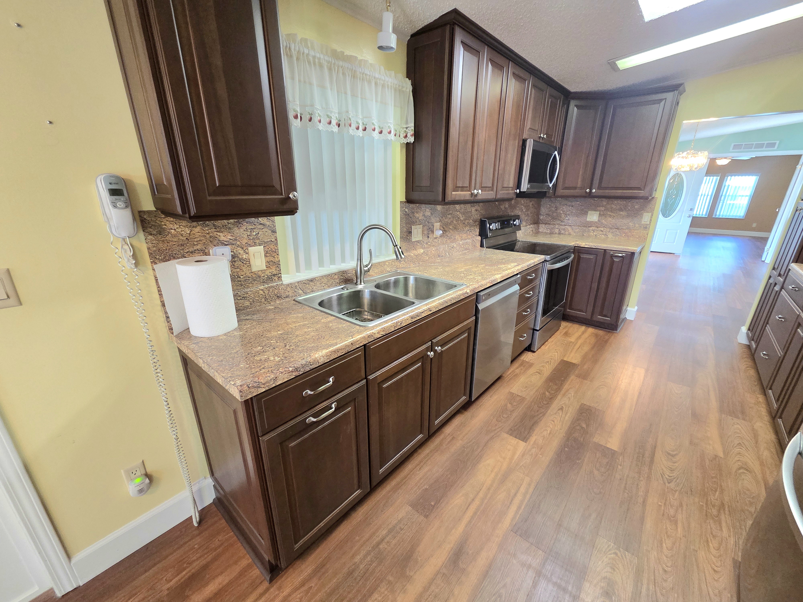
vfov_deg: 89.9
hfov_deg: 106.2
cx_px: 402
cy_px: 301
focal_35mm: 13
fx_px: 302
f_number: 2.2
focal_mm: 2.2
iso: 320
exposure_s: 1/60.2
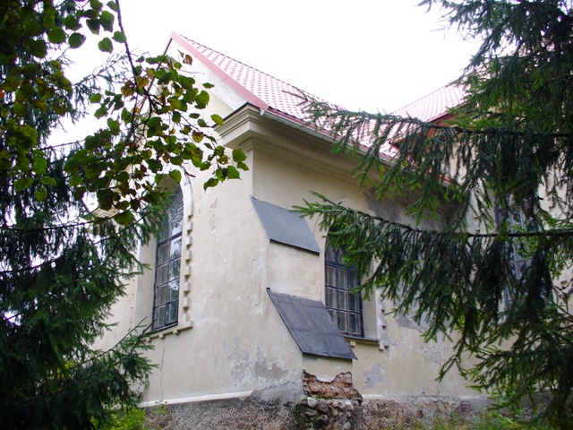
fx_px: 612
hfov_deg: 50.1
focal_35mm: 37
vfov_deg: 38.7
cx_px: 286
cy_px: 215
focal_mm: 6.1
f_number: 2.8
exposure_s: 1/60
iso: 80
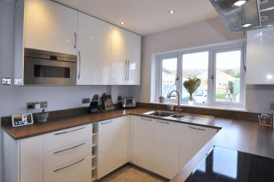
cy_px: 95
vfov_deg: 64.4
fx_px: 144
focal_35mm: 19
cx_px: 147
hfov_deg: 86.8
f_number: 3.5
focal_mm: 10
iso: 400
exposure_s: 1/160
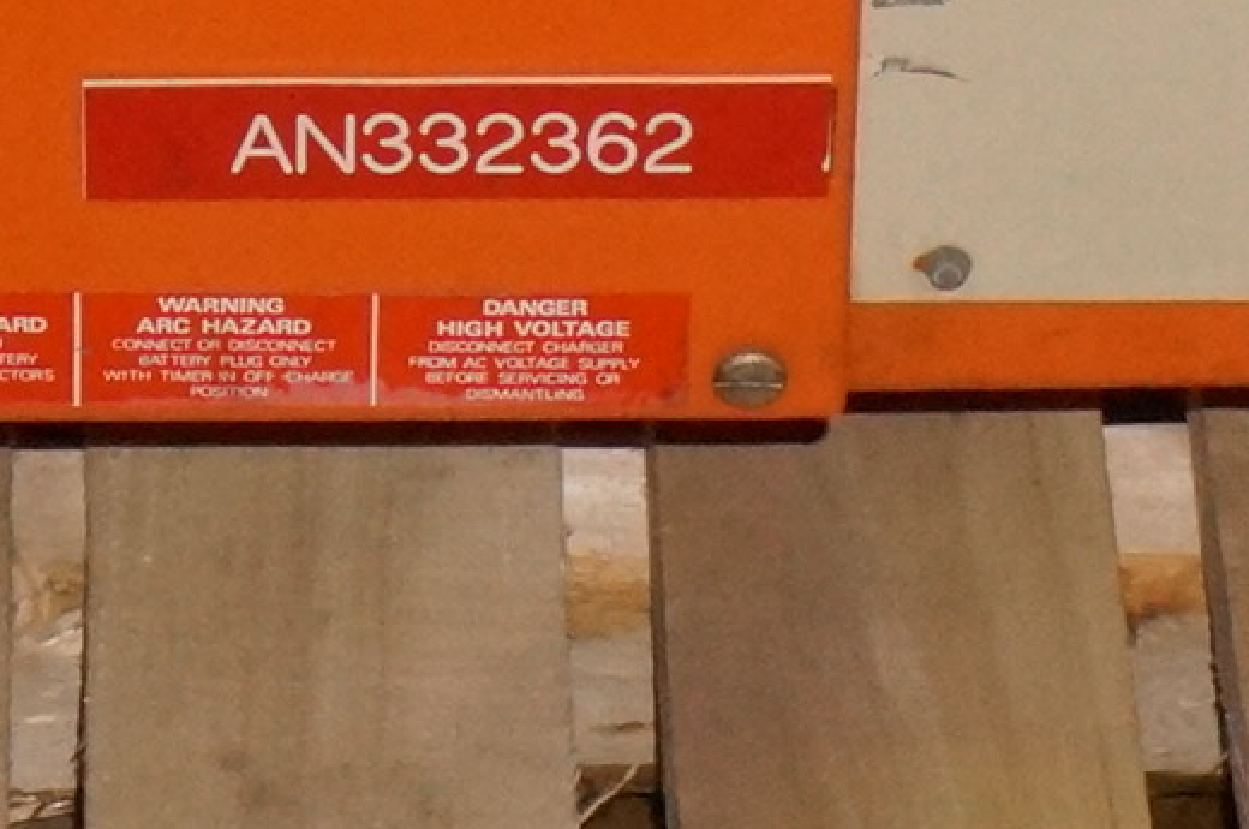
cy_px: -1038
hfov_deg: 7.1
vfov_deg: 4.6
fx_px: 10023
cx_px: -96
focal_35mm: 289
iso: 3200
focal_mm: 41
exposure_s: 1/60
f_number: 22
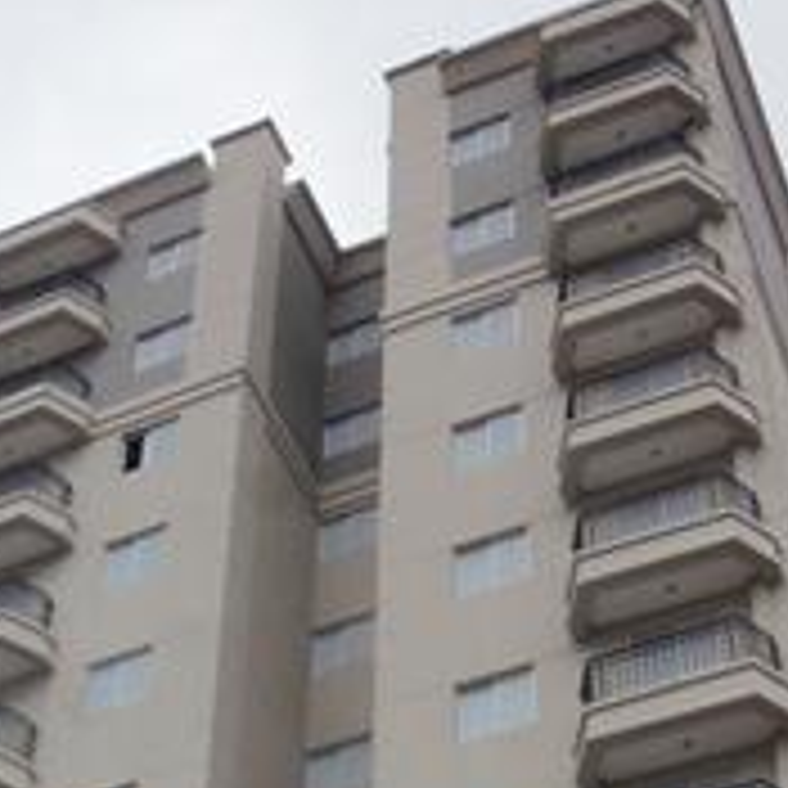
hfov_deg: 18.9
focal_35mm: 92
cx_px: 414
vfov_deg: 17.5
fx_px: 2369
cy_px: 1067
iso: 64
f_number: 11.7
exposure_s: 1/60
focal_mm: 6.8
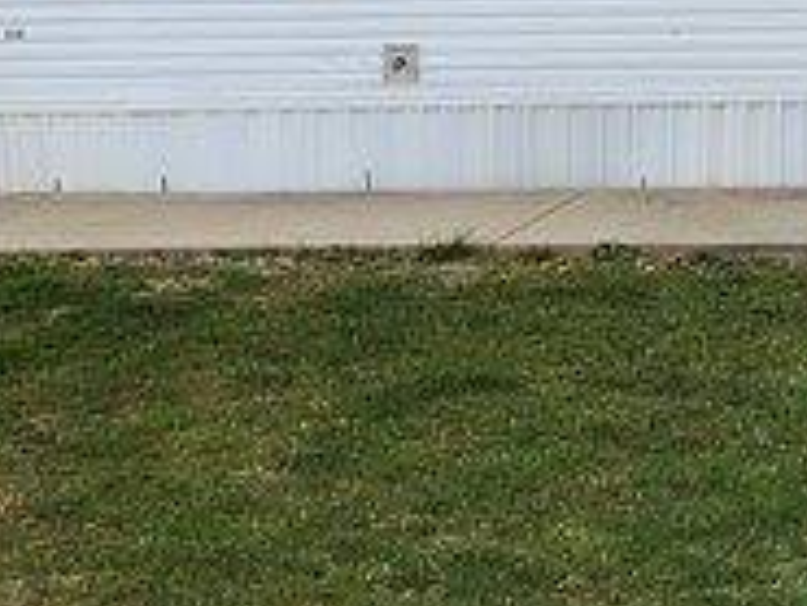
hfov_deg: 15.0
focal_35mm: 127
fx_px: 2963
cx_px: 938
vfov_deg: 11.5
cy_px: -61
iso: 12
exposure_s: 1/604
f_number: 1.8
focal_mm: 6.4
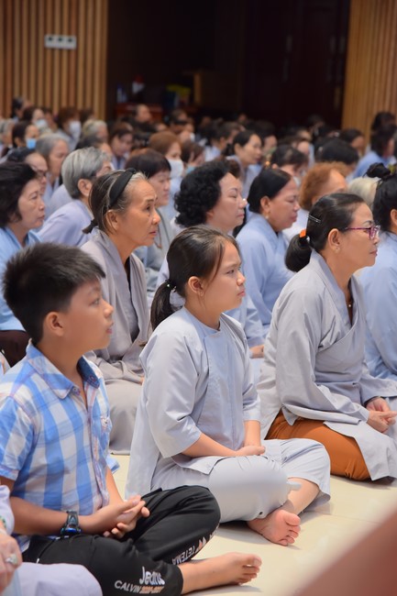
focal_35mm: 98
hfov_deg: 14.0
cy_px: 298
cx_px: 198
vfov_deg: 20.8
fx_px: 1622
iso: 1250
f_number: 5.6
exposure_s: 1/100
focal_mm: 98
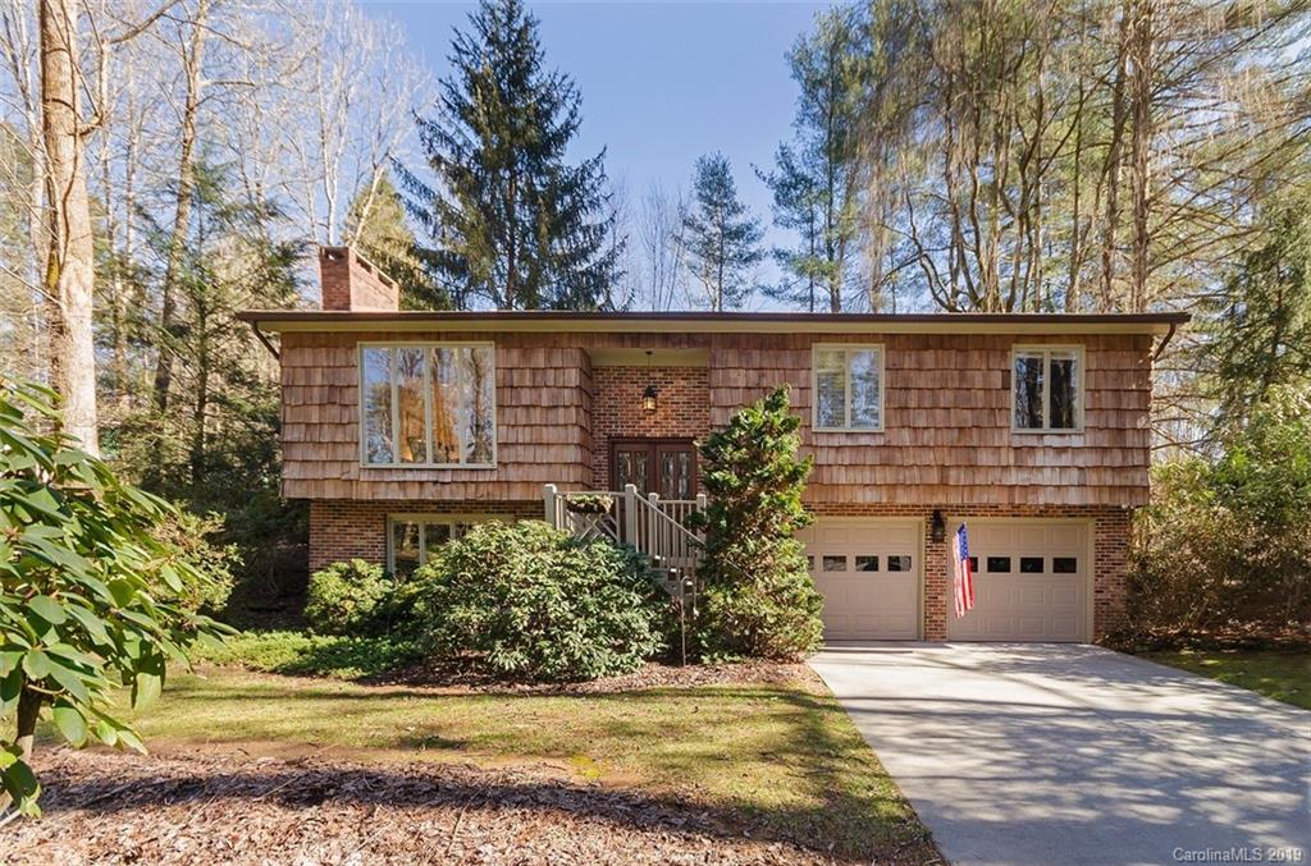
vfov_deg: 77.0
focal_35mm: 15
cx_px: 656
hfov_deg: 100.5
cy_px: 433
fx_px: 545
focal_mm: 10
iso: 160
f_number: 7.1
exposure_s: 1/200
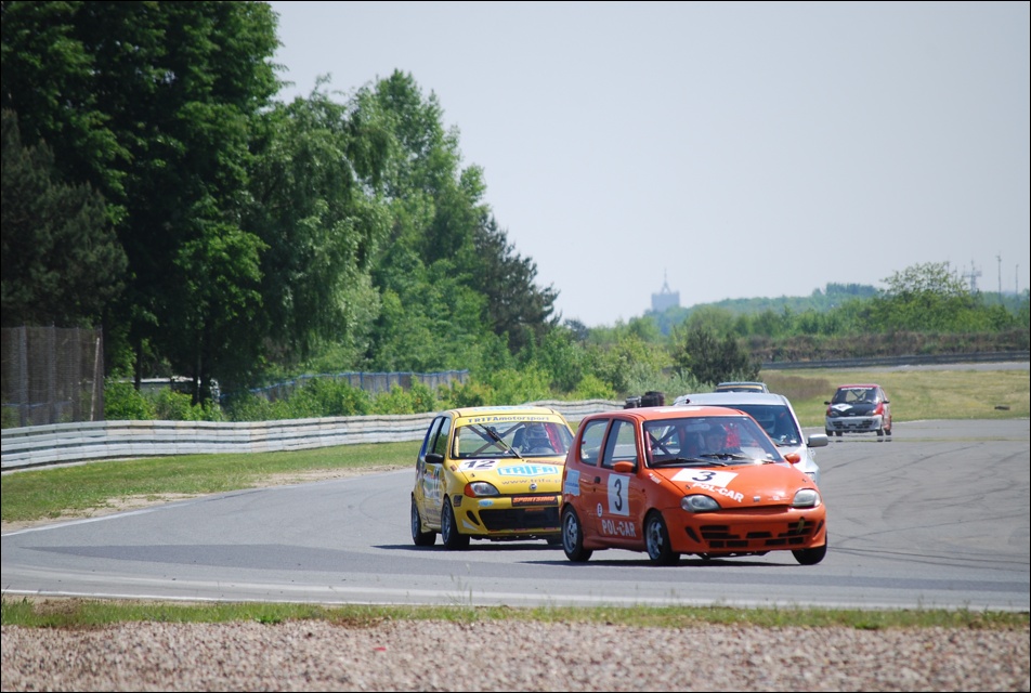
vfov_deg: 4.6
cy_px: 346
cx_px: 516
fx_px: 8613
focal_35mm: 300
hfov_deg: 6.9
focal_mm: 200
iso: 200
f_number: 5.6
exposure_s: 1/640
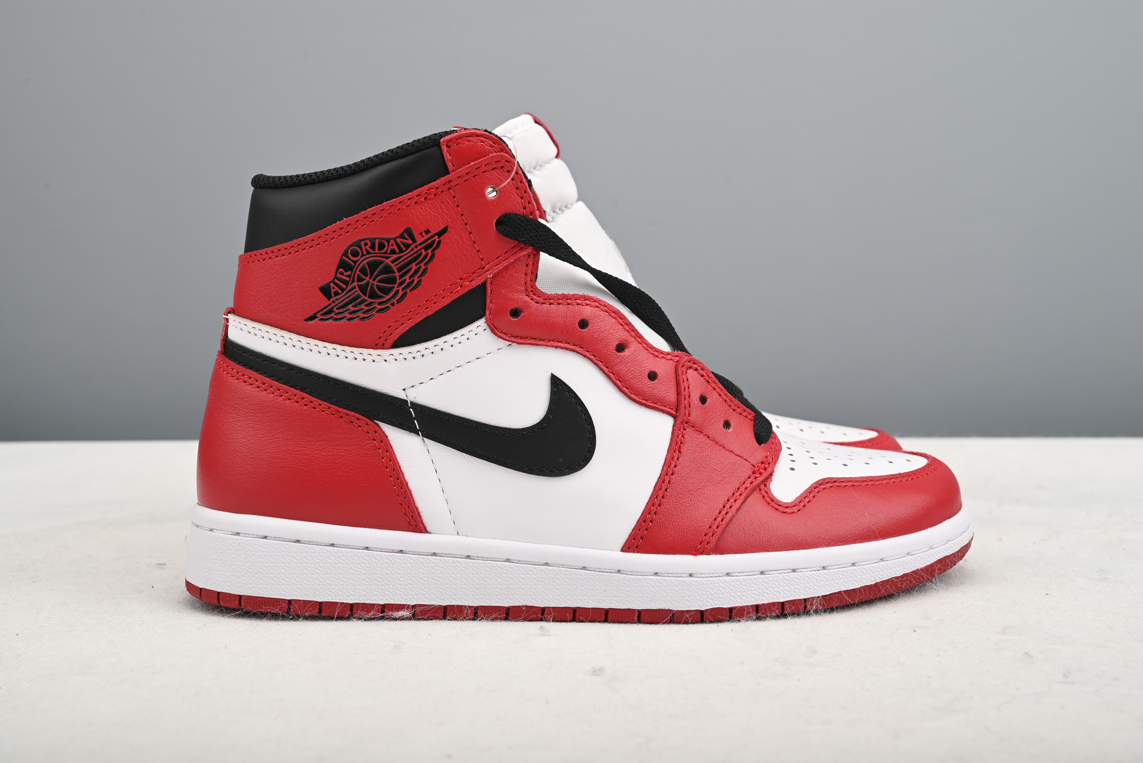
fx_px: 1334
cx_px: 572
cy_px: 382
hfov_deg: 46.4
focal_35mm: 42
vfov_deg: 31.9
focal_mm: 42
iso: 100
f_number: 11
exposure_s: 1/200
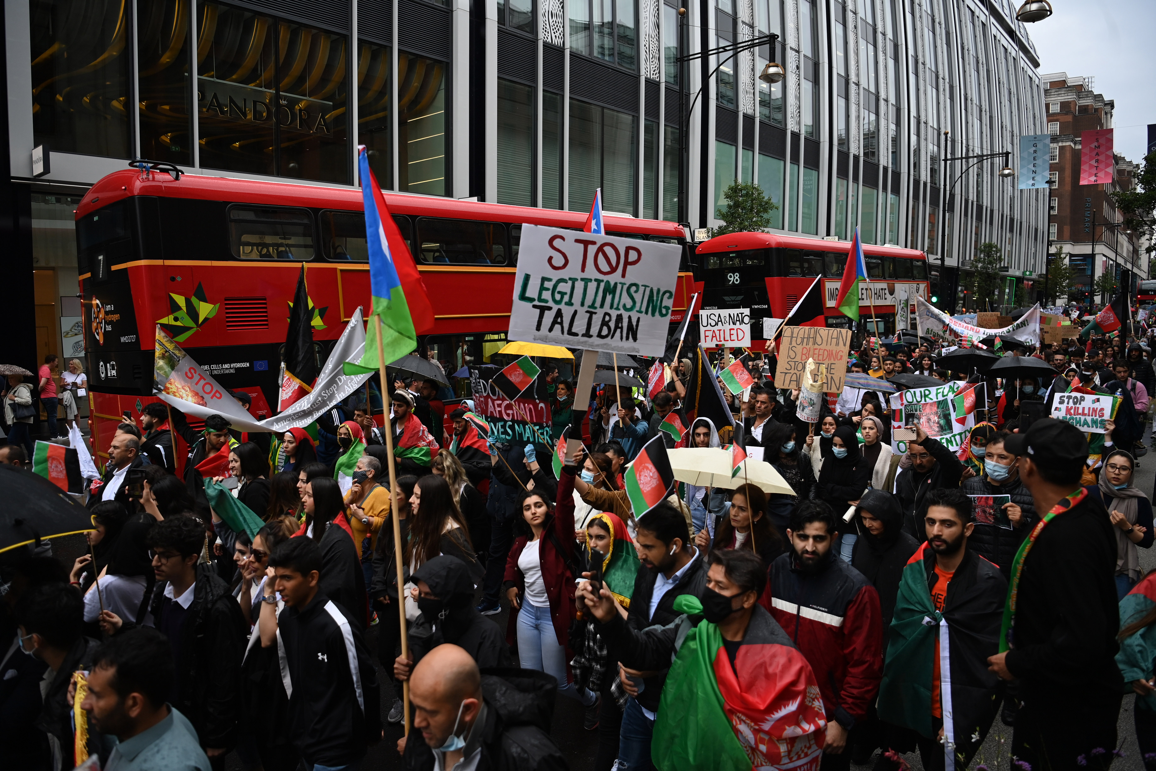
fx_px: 771
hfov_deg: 73.7
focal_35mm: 24
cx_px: 578
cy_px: 386
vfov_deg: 53.1
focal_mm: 24
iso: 320
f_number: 2.8
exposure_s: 1/1250
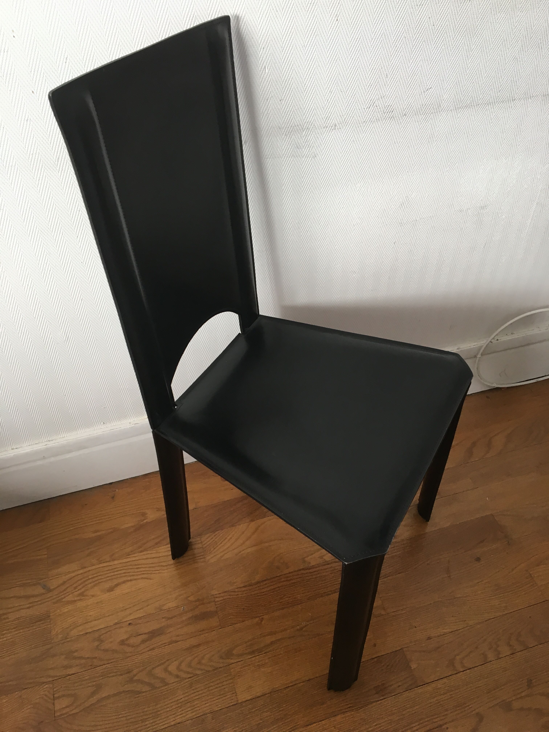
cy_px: 366
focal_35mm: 29
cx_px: 274
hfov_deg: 48.2
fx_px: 613
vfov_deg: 61.7
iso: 40
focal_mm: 4.15
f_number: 2.2
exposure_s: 1/33
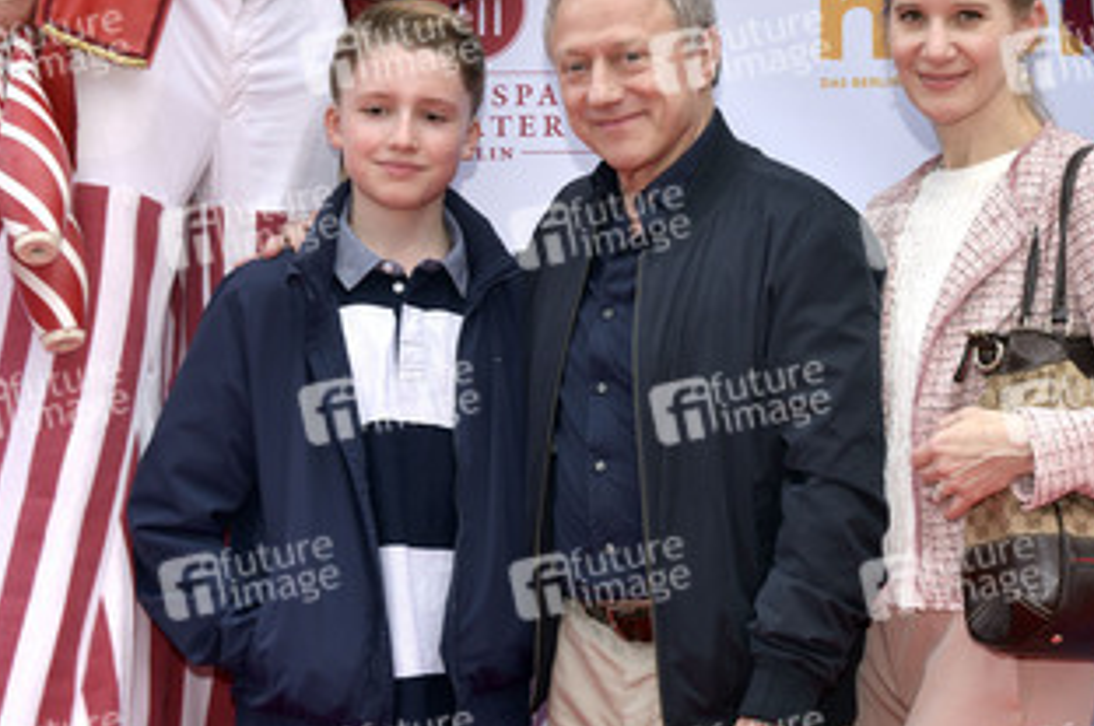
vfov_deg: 16.8
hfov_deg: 25.1
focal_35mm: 81
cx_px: 647
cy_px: 316
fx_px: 2458
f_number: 10
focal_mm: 56
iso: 400
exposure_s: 1/250
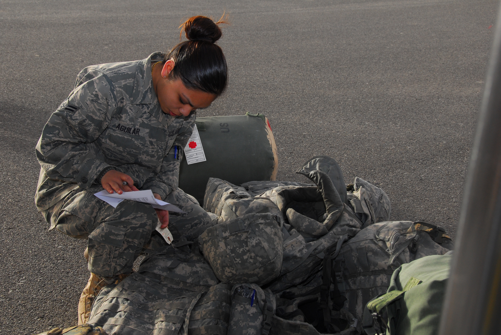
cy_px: 168
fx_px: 836
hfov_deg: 33.4
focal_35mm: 60
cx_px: 250
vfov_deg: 22.7
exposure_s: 1/200
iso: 320
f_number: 10
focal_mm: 40
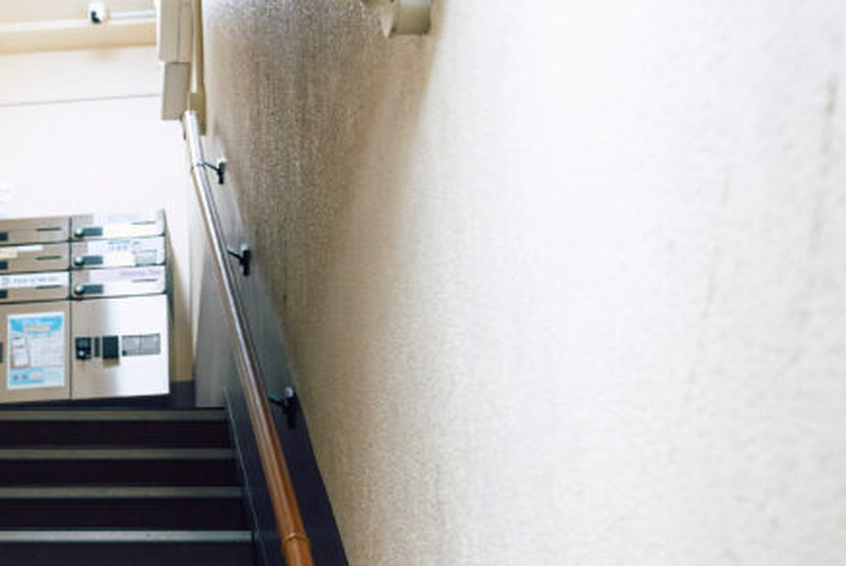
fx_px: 1928
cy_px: 477
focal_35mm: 82
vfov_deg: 16.5
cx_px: 81
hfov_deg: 24.0
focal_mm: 35
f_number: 4
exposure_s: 1/100
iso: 2500
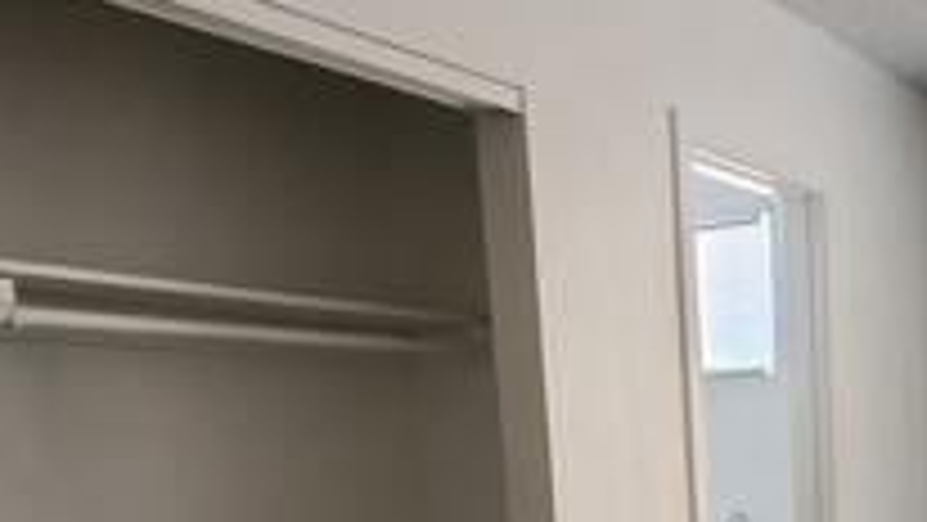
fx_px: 1082
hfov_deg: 42.0
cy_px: 675
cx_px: 860
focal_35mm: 44
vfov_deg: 23.9
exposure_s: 1/60
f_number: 2.2
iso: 500
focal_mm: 1.8
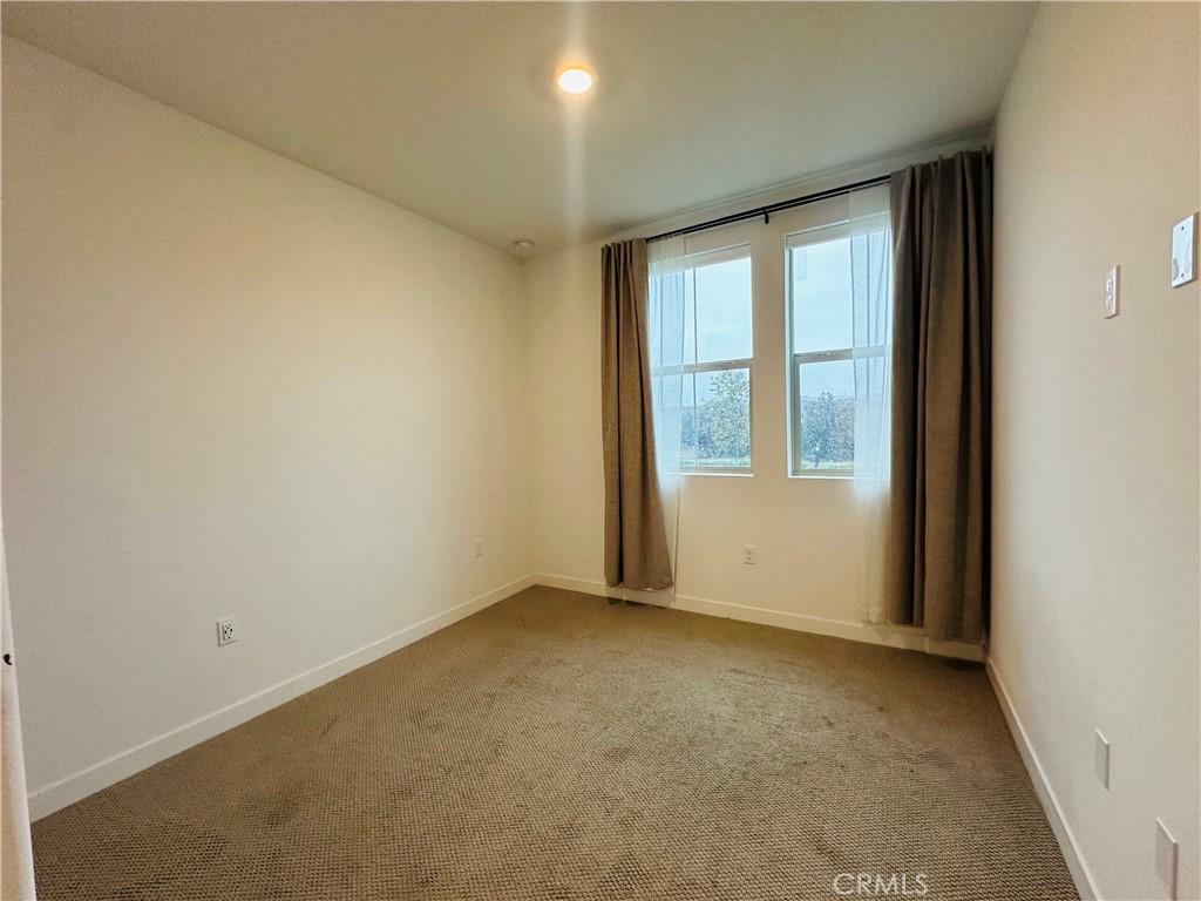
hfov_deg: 102.1
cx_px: 600
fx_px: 486
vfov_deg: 85.7
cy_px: 450
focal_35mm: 14
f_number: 2.2
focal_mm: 2.22
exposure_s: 1/120
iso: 250
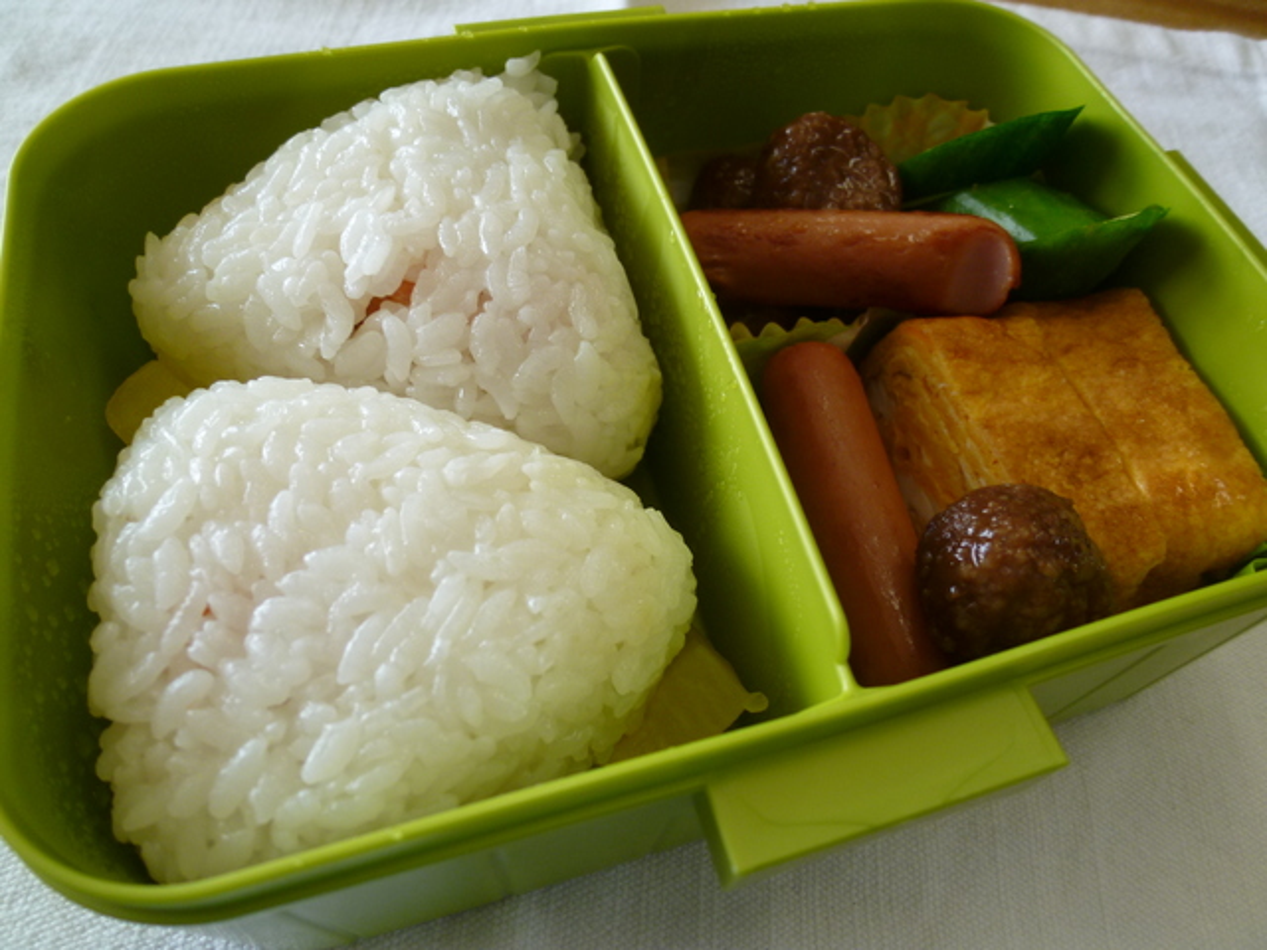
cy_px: 475
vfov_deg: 56.8
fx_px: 878
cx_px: 634
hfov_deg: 71.6
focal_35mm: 24
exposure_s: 1/100
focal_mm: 4.3
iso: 80
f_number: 2.2
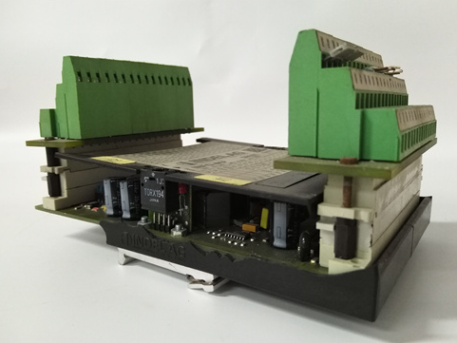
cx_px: 225
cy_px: 173
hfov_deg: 65.3
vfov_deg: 51.4
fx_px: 357
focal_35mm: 27
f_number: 1.8
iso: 344
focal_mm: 3.63
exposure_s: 1/33.3
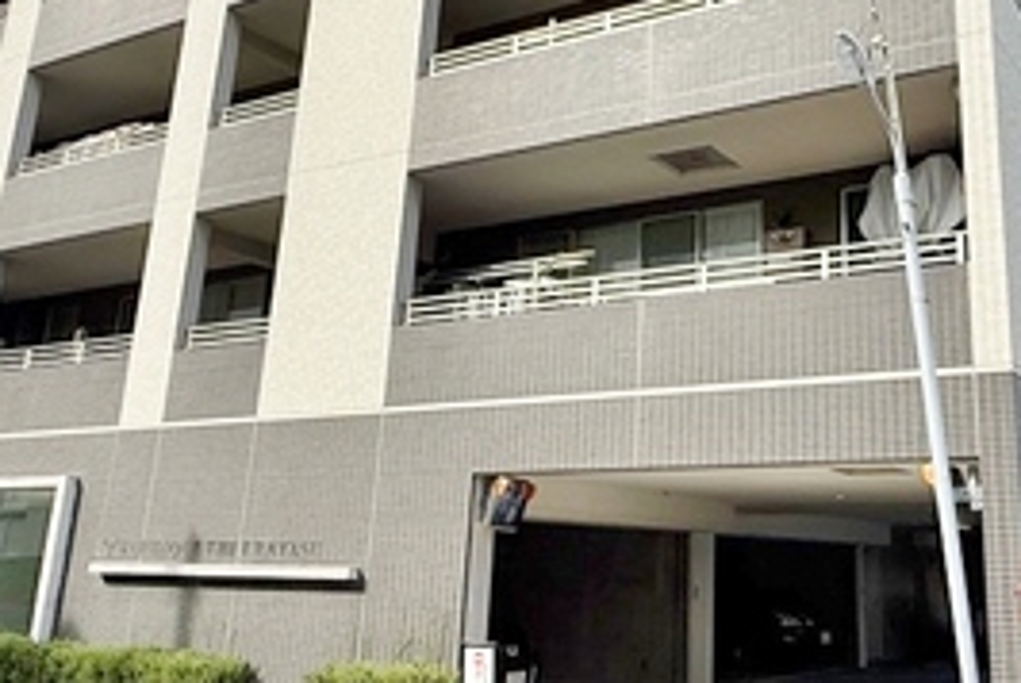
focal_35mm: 41
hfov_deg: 46.3
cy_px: 228
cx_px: 718
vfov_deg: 32.4
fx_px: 1164
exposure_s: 1/1613
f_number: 2.2
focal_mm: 2.22
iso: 50
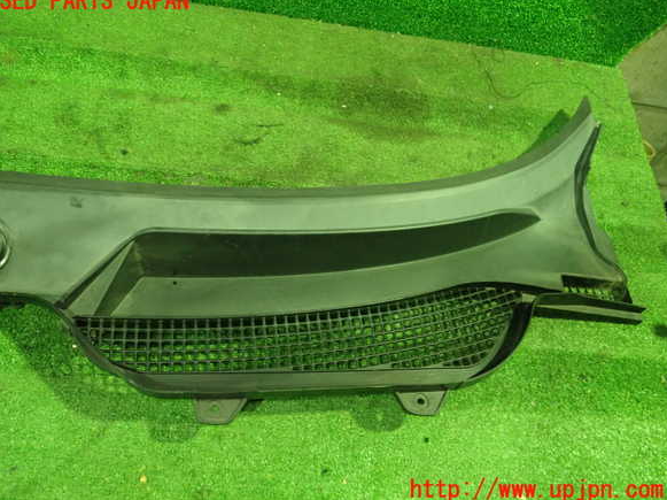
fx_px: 597
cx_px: 325
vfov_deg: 45.4
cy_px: 246
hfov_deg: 58.4
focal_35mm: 31
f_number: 2.3
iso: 1000
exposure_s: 1/30
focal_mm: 5.5
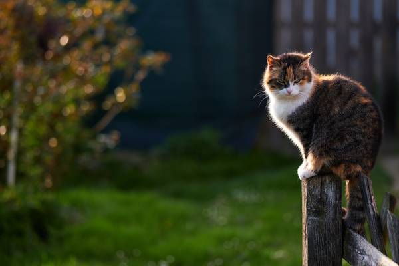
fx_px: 1496
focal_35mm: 135
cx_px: 200
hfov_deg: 15.2
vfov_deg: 10.2
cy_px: 133
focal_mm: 90
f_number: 2
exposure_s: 1/1000
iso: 200
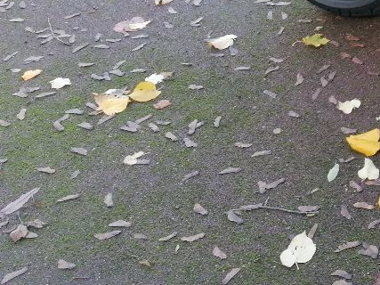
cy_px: -136
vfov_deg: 16.6
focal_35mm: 81
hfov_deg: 20.7
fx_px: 889
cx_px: 562
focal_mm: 4.75
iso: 64
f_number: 1.8
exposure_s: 1/50
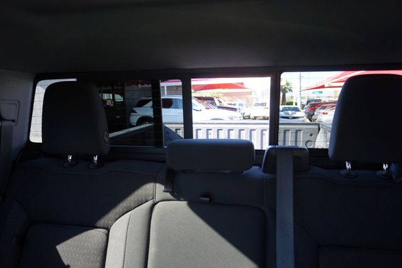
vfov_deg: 53.1
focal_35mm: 24
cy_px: 134
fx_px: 268
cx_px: 201
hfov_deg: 73.8
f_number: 4
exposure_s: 1/60
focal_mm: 16
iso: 125
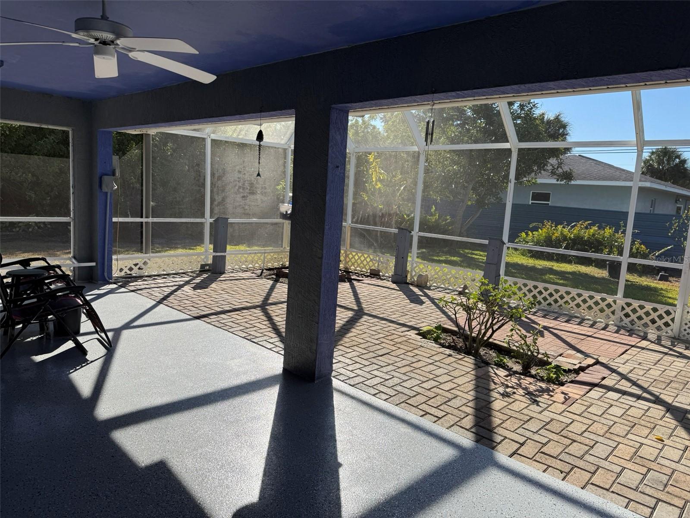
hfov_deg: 71.6
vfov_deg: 56.8
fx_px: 478
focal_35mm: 24
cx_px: 345
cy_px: 259
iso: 80
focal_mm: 6.76
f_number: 1.78
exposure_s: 1/3145
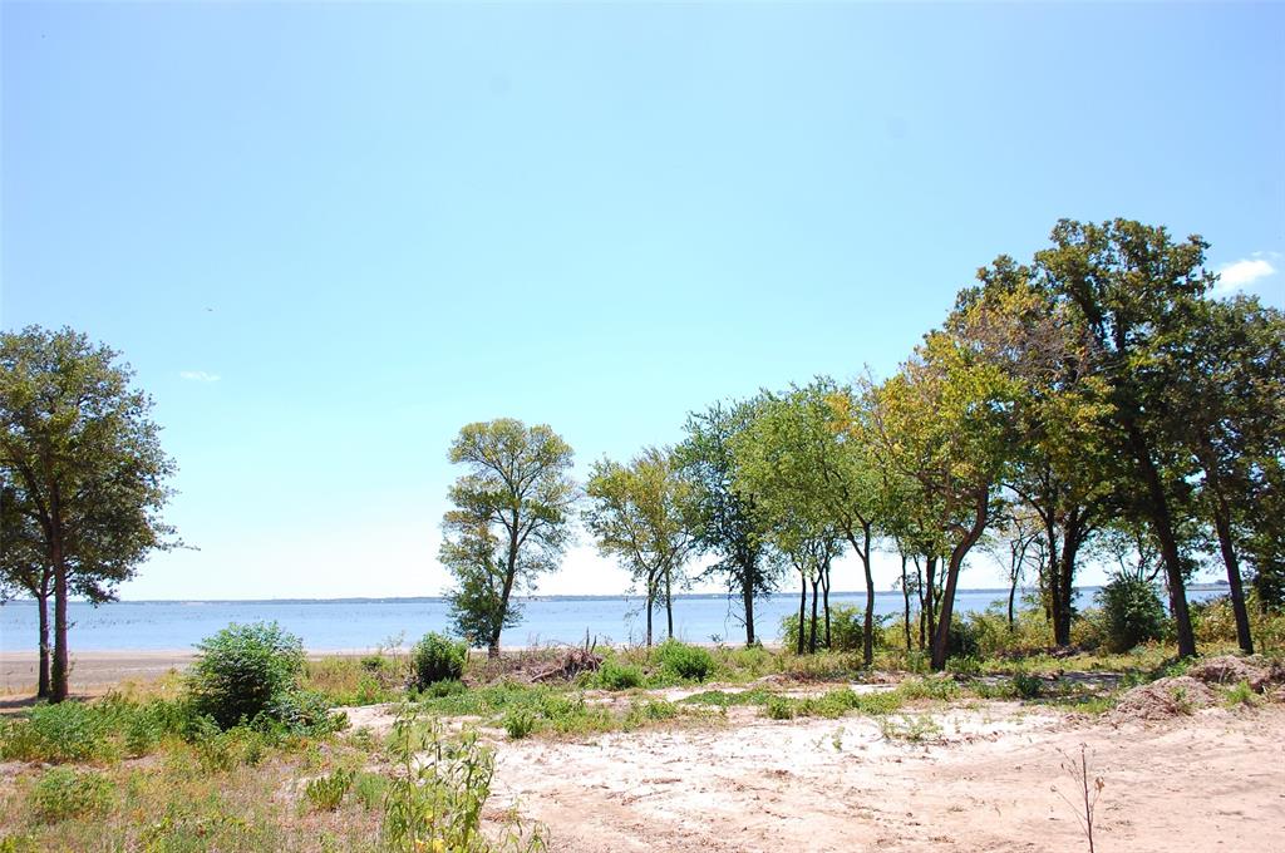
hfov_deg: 67.4
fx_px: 963
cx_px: 642
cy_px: 426
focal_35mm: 27
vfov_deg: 47.8
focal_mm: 18
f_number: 5.6
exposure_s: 1/500
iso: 200
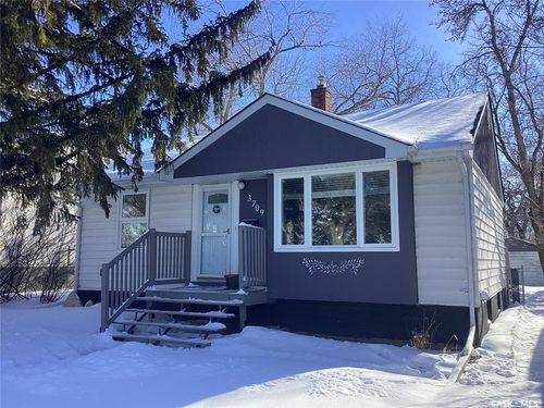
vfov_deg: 45.4
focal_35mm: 31
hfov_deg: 58.4
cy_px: 204
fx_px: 487
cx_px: 272
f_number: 2.4
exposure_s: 1/721
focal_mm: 3.3
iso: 25
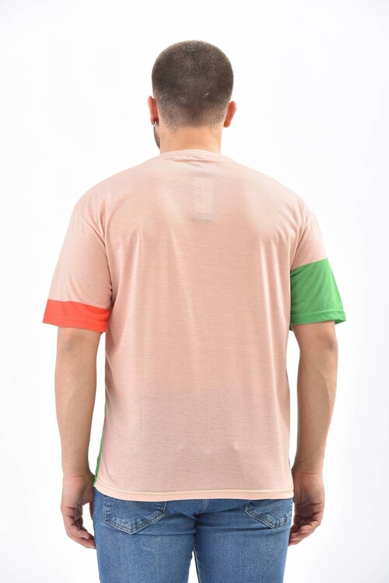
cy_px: 292
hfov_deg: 11.8
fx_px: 1880
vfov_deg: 17.6
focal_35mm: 116
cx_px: 194
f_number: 7.1
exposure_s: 1/160
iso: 100
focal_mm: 116
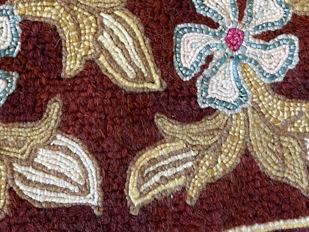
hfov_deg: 31.4
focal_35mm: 61
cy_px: -40
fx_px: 545
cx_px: 101
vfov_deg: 22.3
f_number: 1.6
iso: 125
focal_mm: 5.1
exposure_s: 1/41
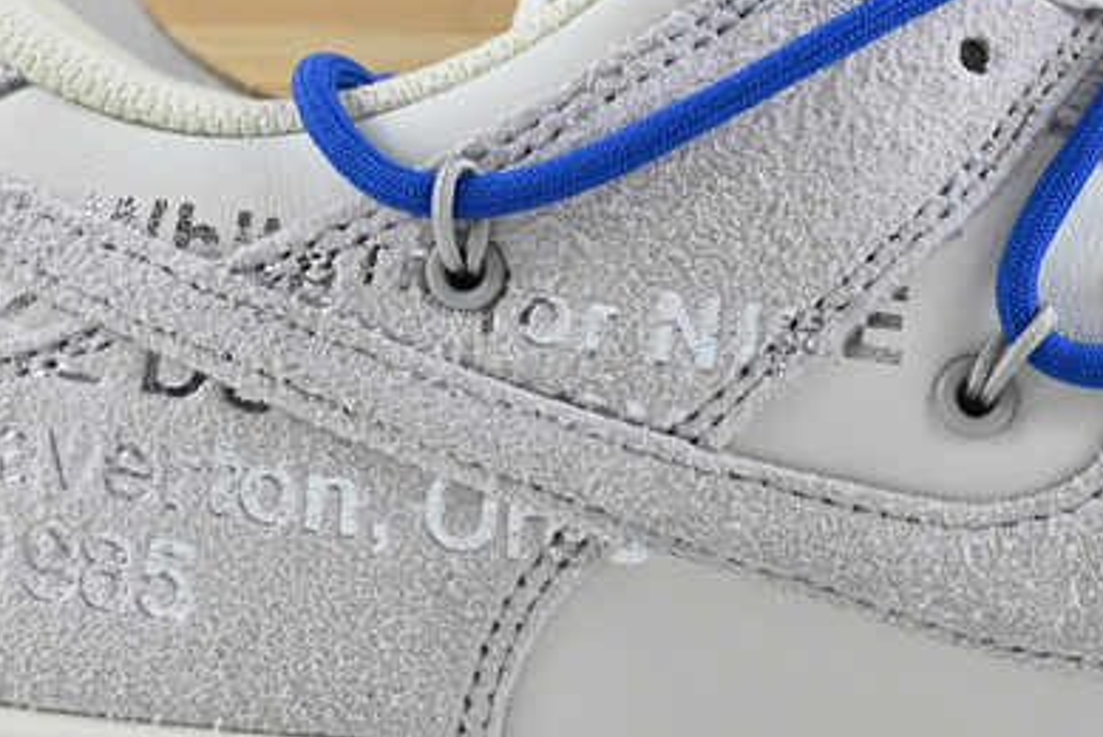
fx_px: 4677
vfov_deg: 9.0
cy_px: 468
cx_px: 1194
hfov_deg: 13.2
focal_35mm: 153
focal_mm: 33
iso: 100
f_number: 5
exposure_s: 1/40
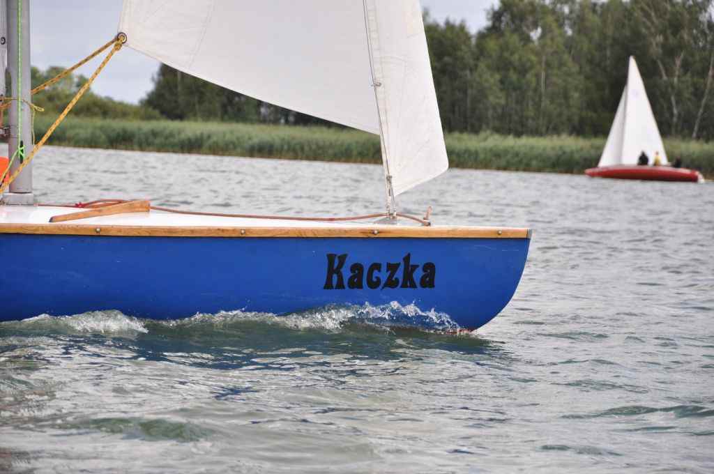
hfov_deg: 13.1
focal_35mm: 158
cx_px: 357
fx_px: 3120
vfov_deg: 8.7
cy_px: 237
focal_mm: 105
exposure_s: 1/1000
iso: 400
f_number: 5.6
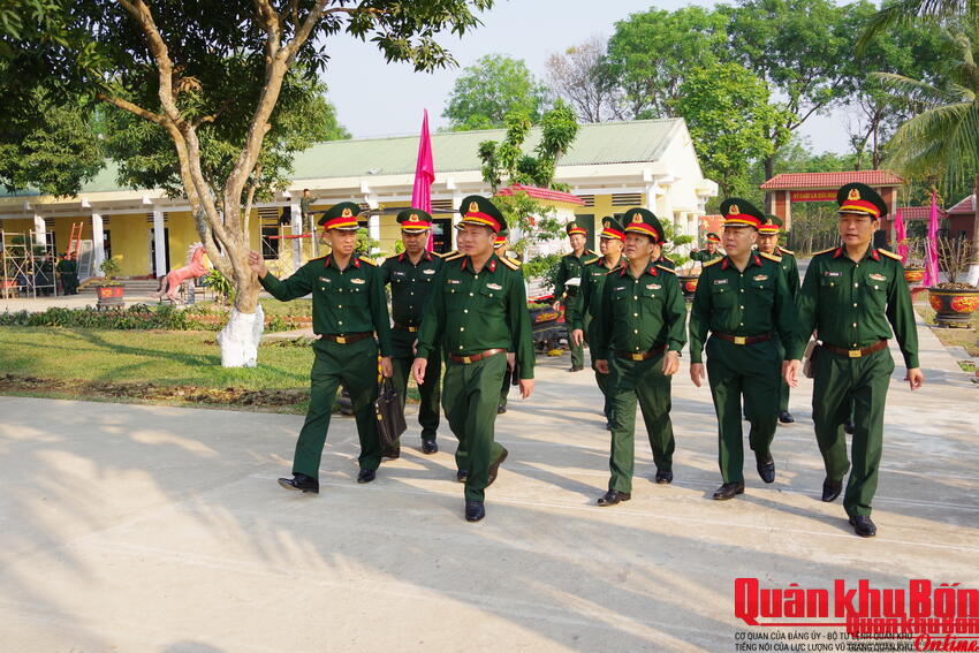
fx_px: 843
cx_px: 490
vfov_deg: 42.3
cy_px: 326
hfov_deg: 60.3
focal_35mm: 31
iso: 200
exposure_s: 1/160
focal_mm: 21
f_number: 7.1
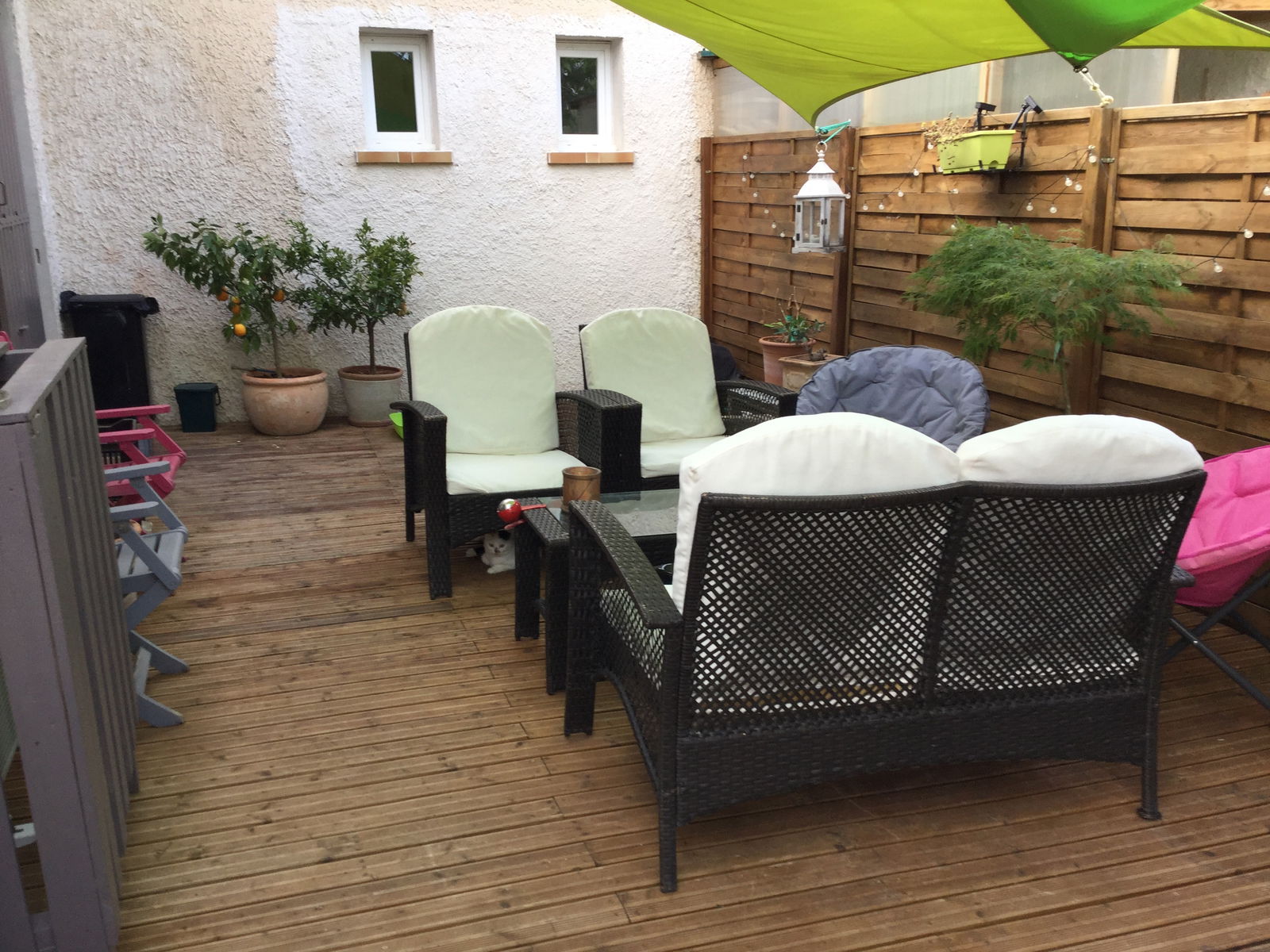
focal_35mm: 31
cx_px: 635
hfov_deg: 58.4
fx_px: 1137
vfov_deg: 45.4
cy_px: 476
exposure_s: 1/100
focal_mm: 3.3
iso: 32
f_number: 2.4
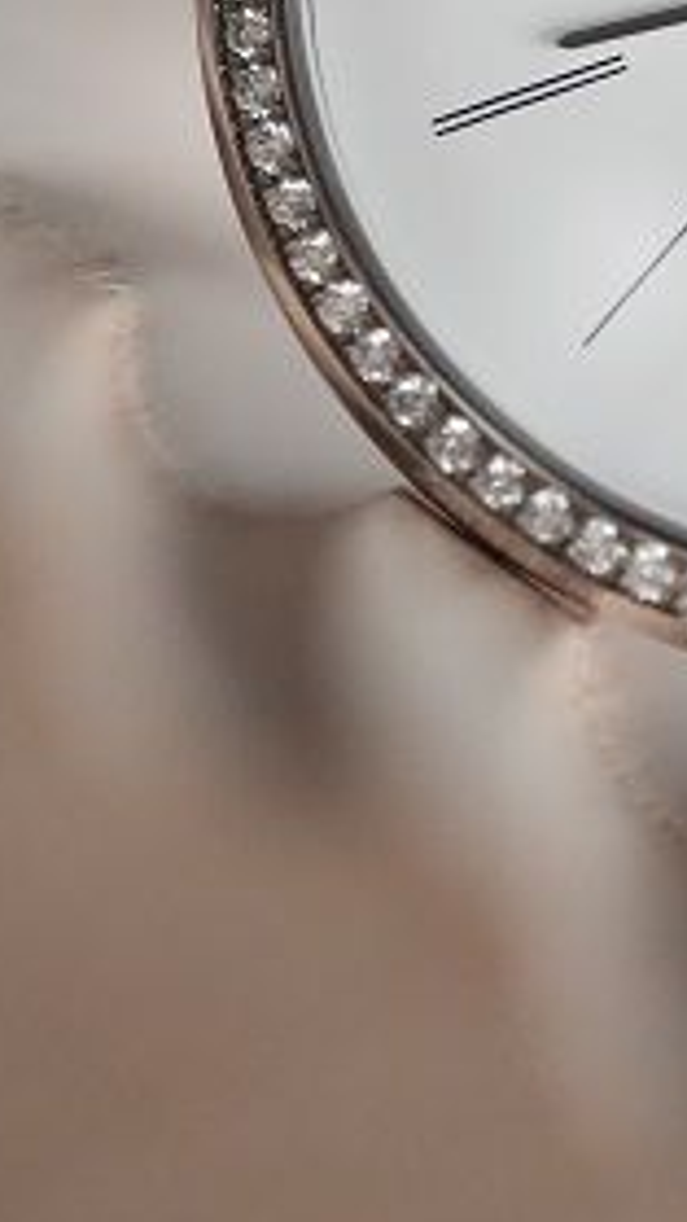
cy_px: 20
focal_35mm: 272
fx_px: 8806
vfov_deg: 7.9
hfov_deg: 4.4
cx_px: 908
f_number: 2.8
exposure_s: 1/250
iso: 4000
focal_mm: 105
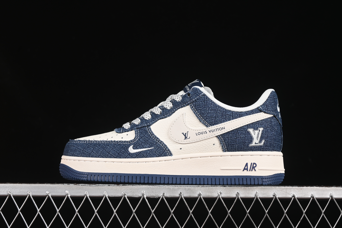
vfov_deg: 18.2
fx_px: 712
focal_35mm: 75
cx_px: 171
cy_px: 114
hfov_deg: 27.0
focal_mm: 50
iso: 160
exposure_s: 1/60
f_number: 7.1
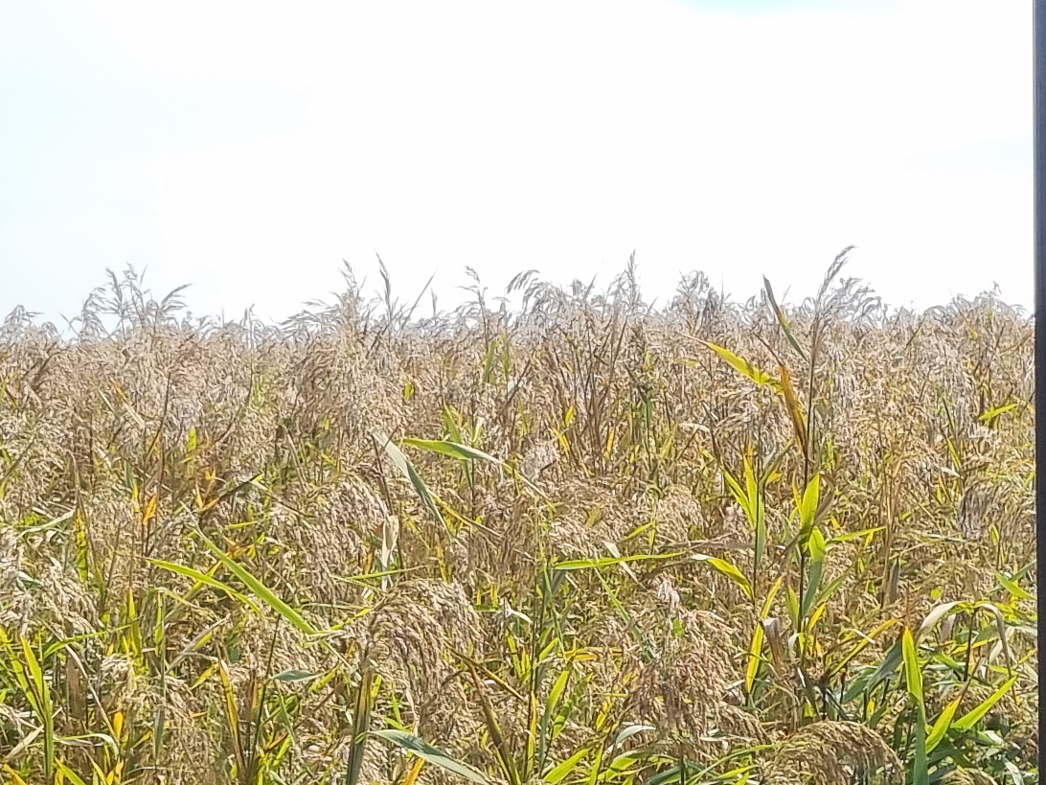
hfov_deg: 20.4
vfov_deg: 15.3
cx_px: 519
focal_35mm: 96
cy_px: 677
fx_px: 2901
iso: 50
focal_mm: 5.4
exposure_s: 1/2232
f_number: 1.8
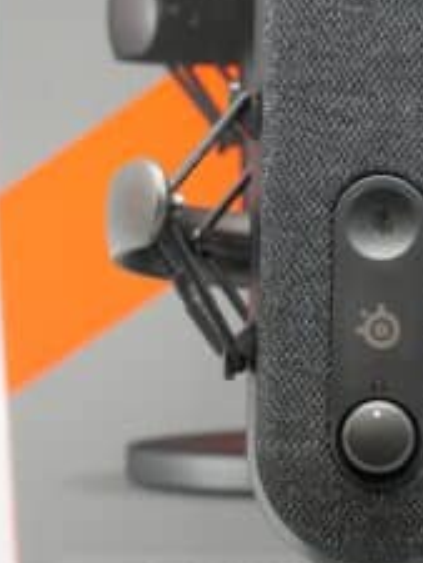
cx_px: 431
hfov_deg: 8.4
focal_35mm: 175
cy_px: 305
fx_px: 2849
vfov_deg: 11.3
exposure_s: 1/125
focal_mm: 105
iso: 3200
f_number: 8
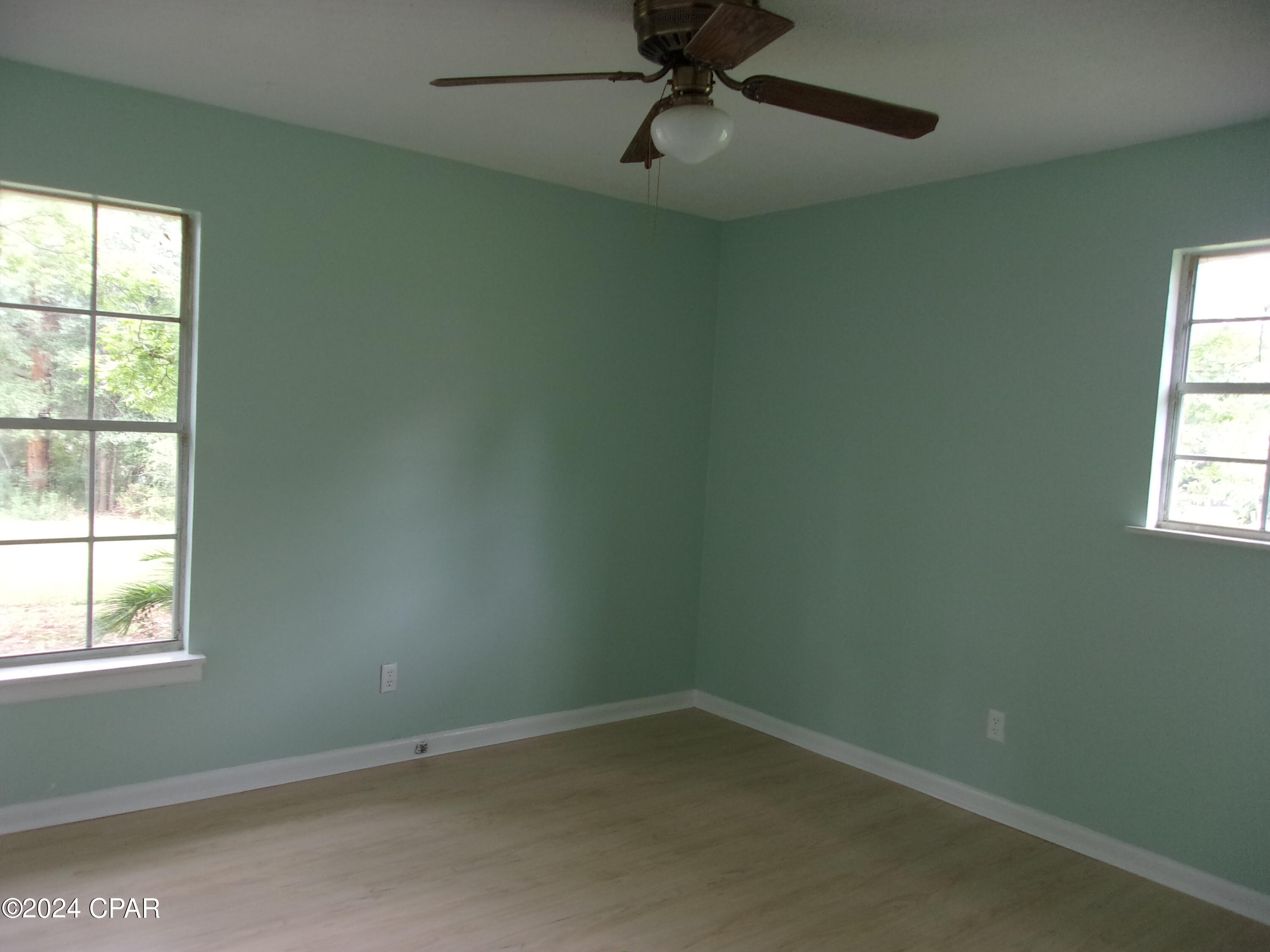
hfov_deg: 65.3
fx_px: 991
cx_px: 635
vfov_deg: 51.4
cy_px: 476
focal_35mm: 27
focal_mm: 4.9
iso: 123
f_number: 3
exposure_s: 1/34
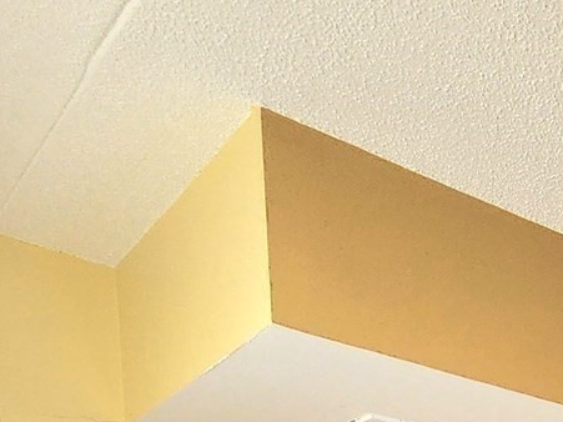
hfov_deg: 25.7
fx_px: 959
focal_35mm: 59
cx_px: 810
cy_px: 899
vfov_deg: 16.7
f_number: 2.2
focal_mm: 2.2
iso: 160
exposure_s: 1/60.2
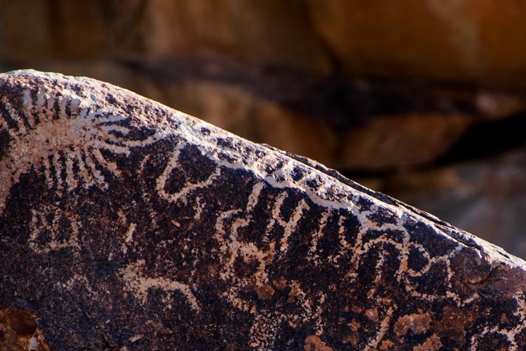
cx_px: 399
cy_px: 381
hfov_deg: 1.8
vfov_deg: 1.2
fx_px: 16915
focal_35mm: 1158
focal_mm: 300
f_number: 5.6
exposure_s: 1/400
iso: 200
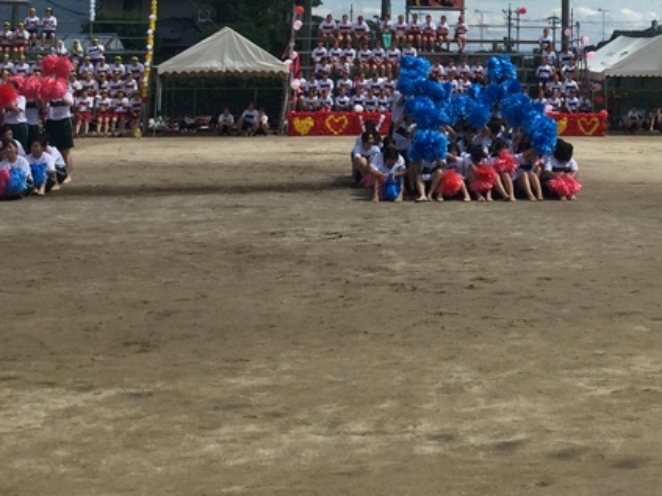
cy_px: -94
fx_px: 1434
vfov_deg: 18.6
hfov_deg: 25.2
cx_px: 604
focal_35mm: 75
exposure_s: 1/1942
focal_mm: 3.3
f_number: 2.4
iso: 25
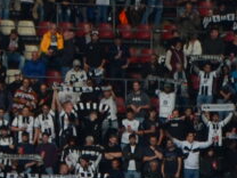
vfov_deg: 1.3
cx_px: 365
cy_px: 567
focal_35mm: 1164
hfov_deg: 1.7
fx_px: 7967
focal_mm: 105
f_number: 7.1
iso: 200
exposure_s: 1/800
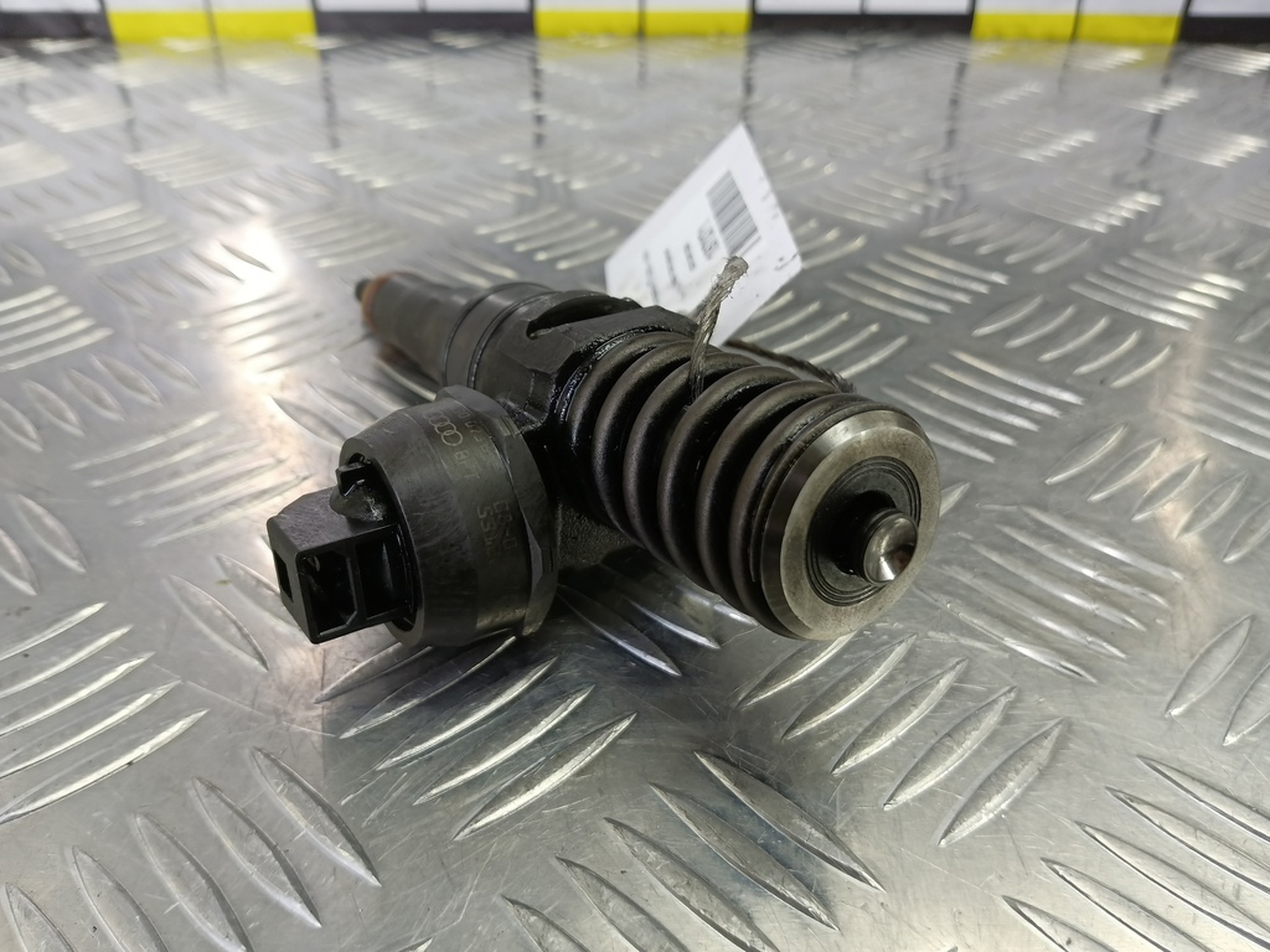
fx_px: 844
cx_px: 635
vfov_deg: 58.9
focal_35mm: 23
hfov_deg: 73.9
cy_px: 476
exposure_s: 1/50
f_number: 1.6
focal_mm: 4.11
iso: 155
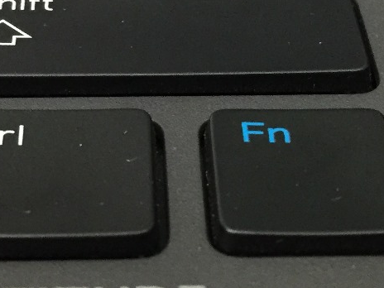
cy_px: 61
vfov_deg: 14.4
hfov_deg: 19.2
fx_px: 1131
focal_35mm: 102
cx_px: 149
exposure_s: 1/33
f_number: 2.2
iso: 320
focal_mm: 4.15
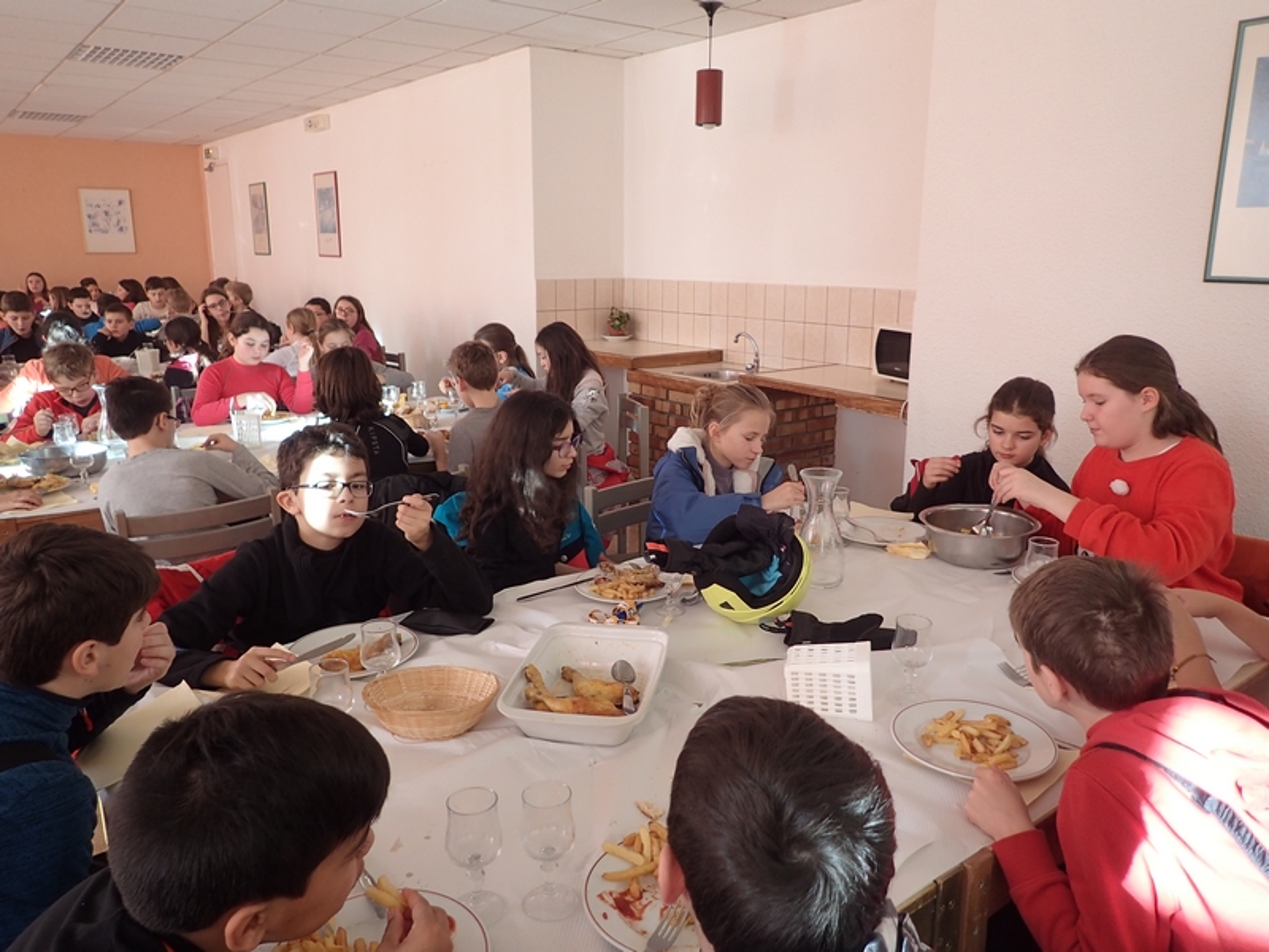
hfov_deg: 69.4
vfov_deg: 54.9
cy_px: 476
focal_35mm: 25
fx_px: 916
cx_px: 634
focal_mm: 4.5
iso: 100
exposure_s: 1/100
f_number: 2
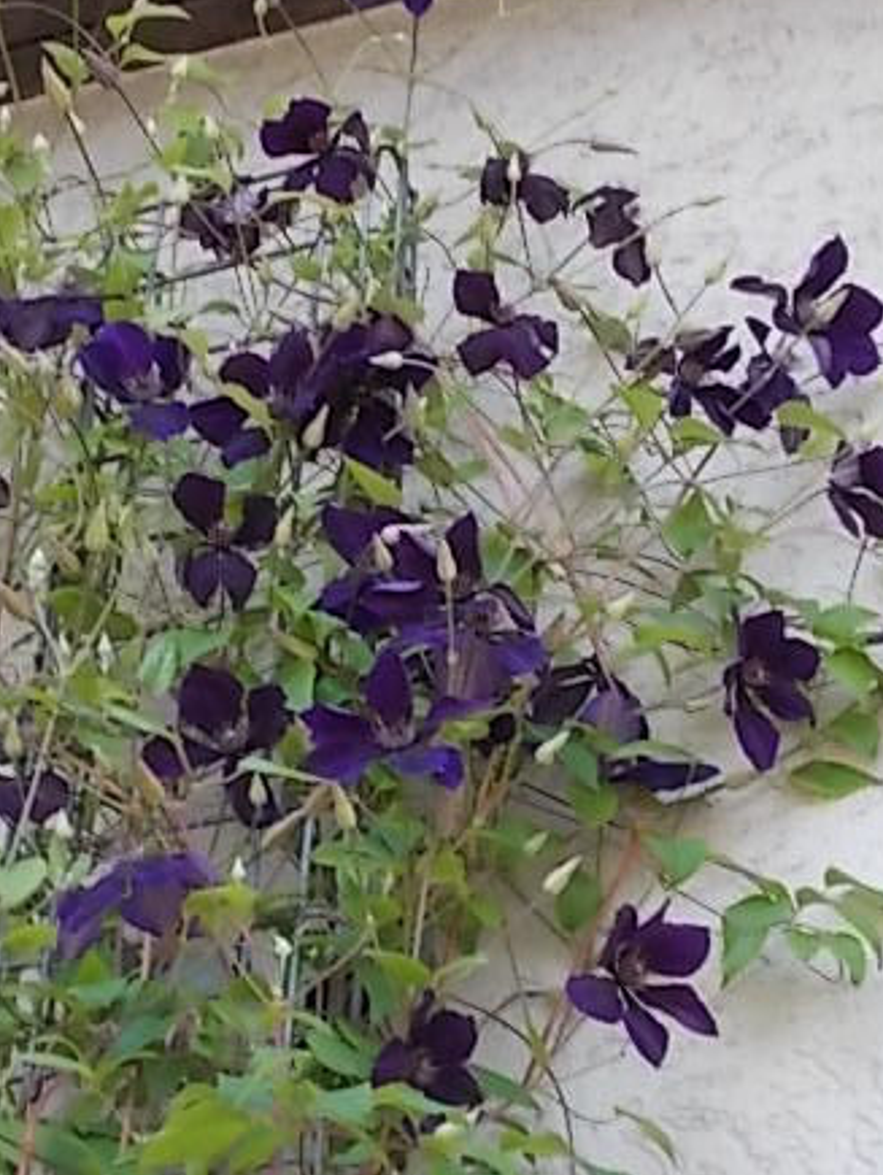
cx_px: 424
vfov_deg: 20.2
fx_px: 3294
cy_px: 700
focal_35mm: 97
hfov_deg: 15.3
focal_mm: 11.8
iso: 100
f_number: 5.3
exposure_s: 1/60
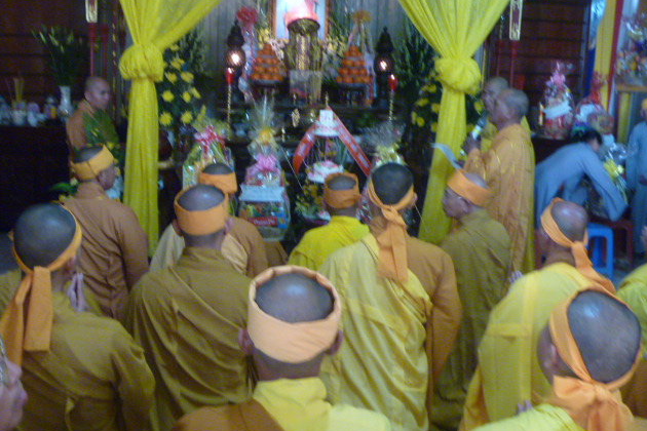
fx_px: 665
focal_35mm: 37
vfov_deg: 35.9
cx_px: 320
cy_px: 191
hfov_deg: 51.9
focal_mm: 6.3
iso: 400
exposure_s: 1/8
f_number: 3.5
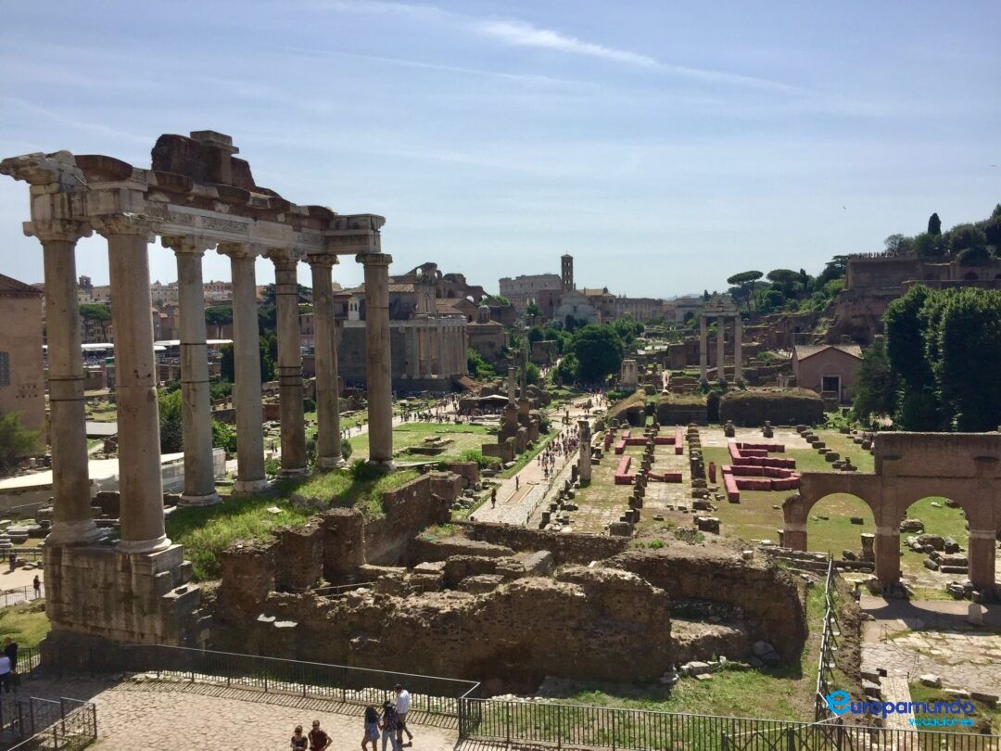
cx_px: 500
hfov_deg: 61.7
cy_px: 376
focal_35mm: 29
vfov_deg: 48.2
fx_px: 839
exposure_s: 1/3049
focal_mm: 4.15
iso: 32
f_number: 2.2
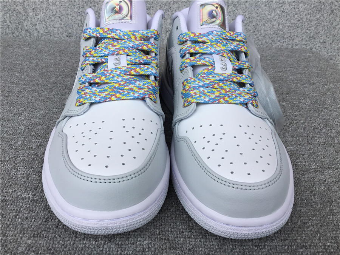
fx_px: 304
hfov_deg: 58.4
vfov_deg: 45.4
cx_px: 170
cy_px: 128
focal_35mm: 31
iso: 25
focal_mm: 3.3
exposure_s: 1/374
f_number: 2.4
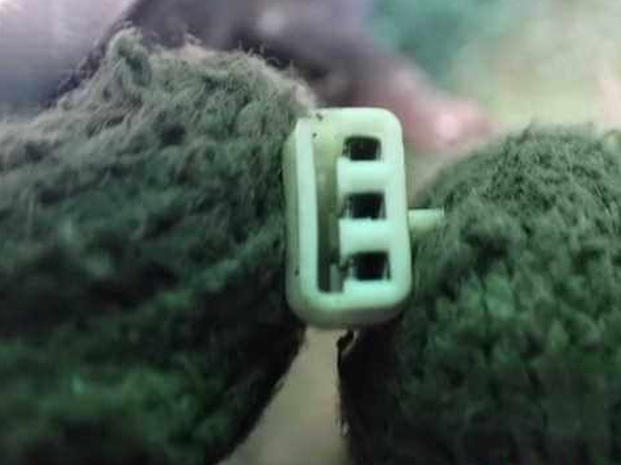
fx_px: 681
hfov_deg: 48.5
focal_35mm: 38
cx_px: 389
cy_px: 207
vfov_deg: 37.6
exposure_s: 1/25
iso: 1600
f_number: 2.3
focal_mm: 5.4
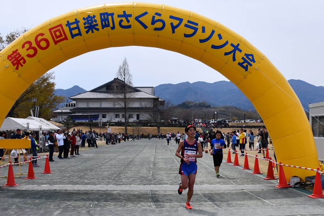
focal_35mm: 33
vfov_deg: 40.0
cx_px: 162
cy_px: 108
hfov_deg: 57.2
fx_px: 297
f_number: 8
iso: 400
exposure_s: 1/2000
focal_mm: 22
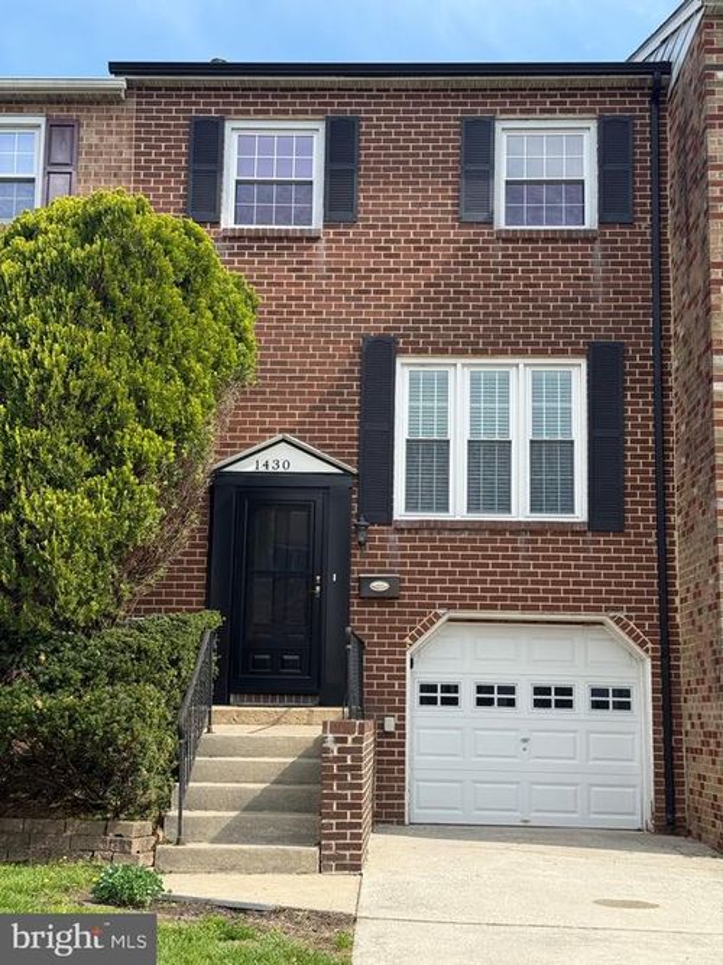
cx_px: 362
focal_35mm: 48
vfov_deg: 39.7
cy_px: 482
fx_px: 1337
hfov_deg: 30.3
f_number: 1.78
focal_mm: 6.76
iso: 64
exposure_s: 1/2208
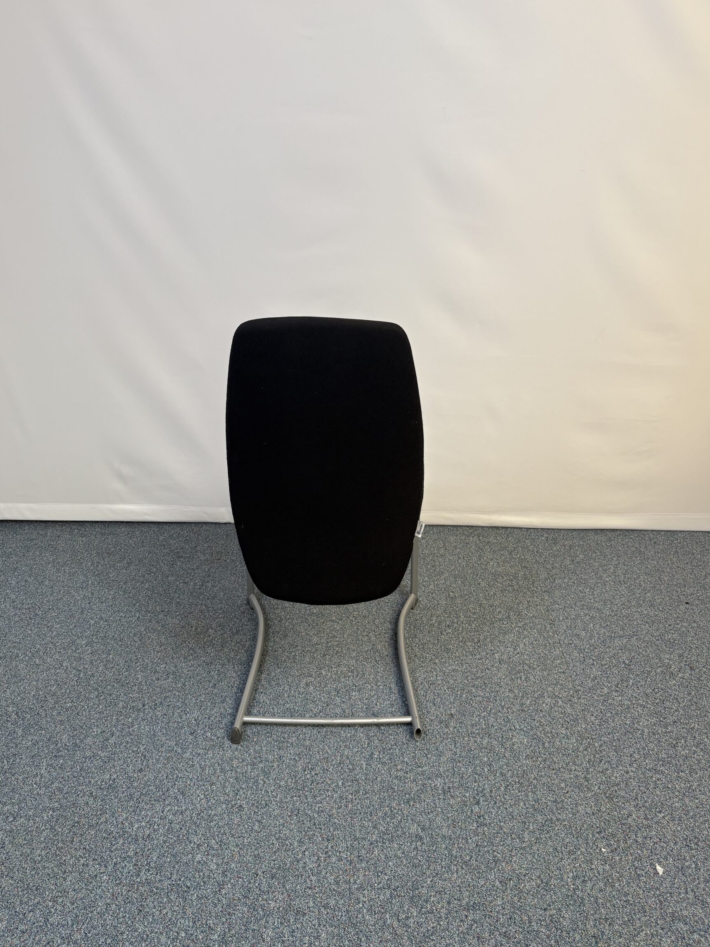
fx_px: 793
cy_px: 424
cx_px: 330
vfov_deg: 61.5
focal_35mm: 29
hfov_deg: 48.2
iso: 80
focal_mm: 5.96
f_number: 1.6
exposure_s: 1/122
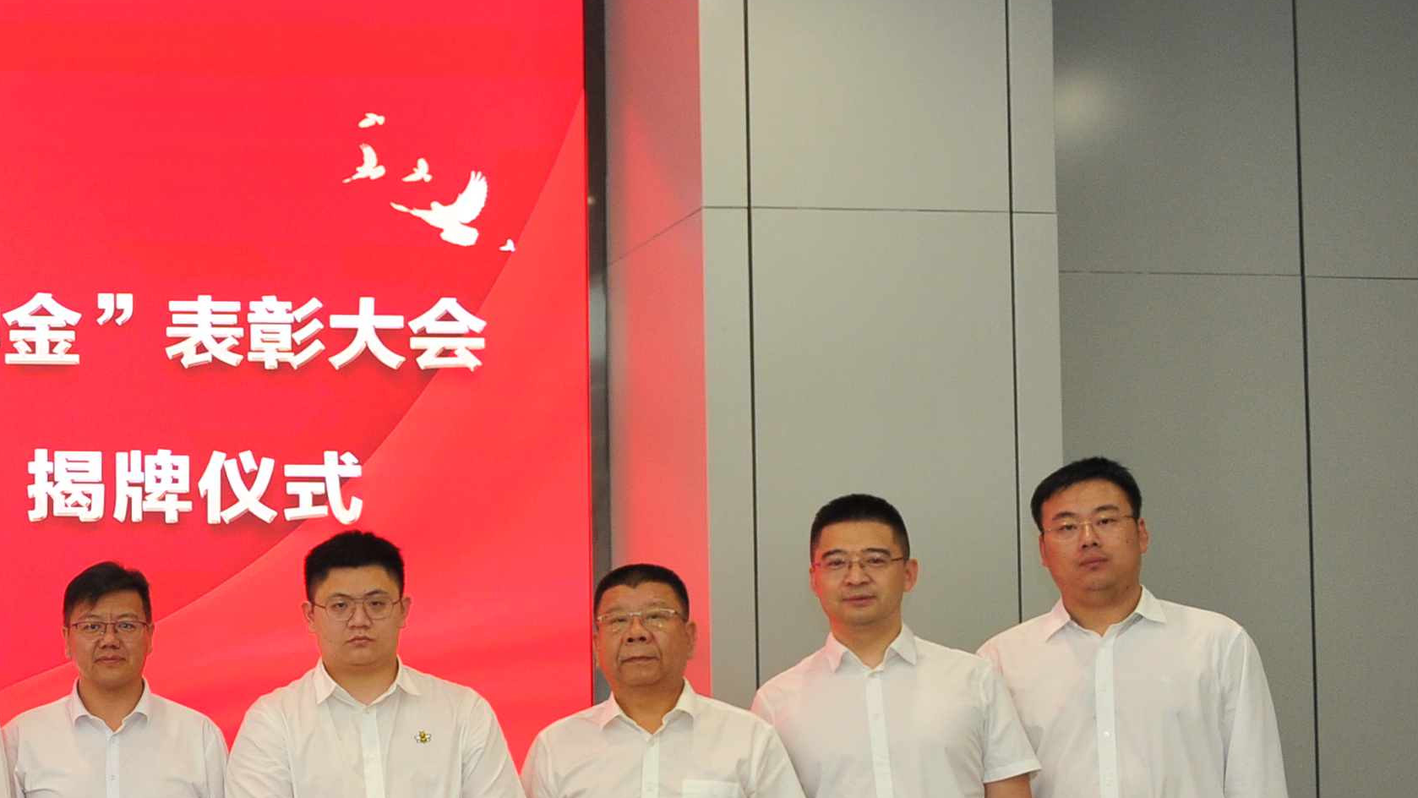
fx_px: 2895
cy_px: 646
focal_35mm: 77
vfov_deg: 15.6
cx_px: -327
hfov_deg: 24.6
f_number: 3.2
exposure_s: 1/200
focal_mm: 29
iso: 1250
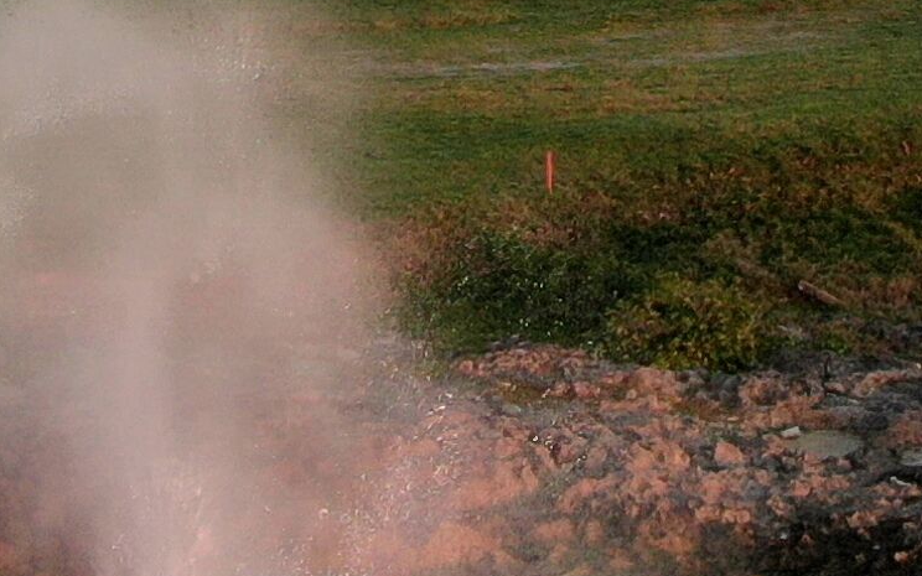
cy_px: -619
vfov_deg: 6.7
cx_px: 808
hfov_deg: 11.1
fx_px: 4724
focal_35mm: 188
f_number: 3.2
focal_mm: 5.69
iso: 100
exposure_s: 1/160
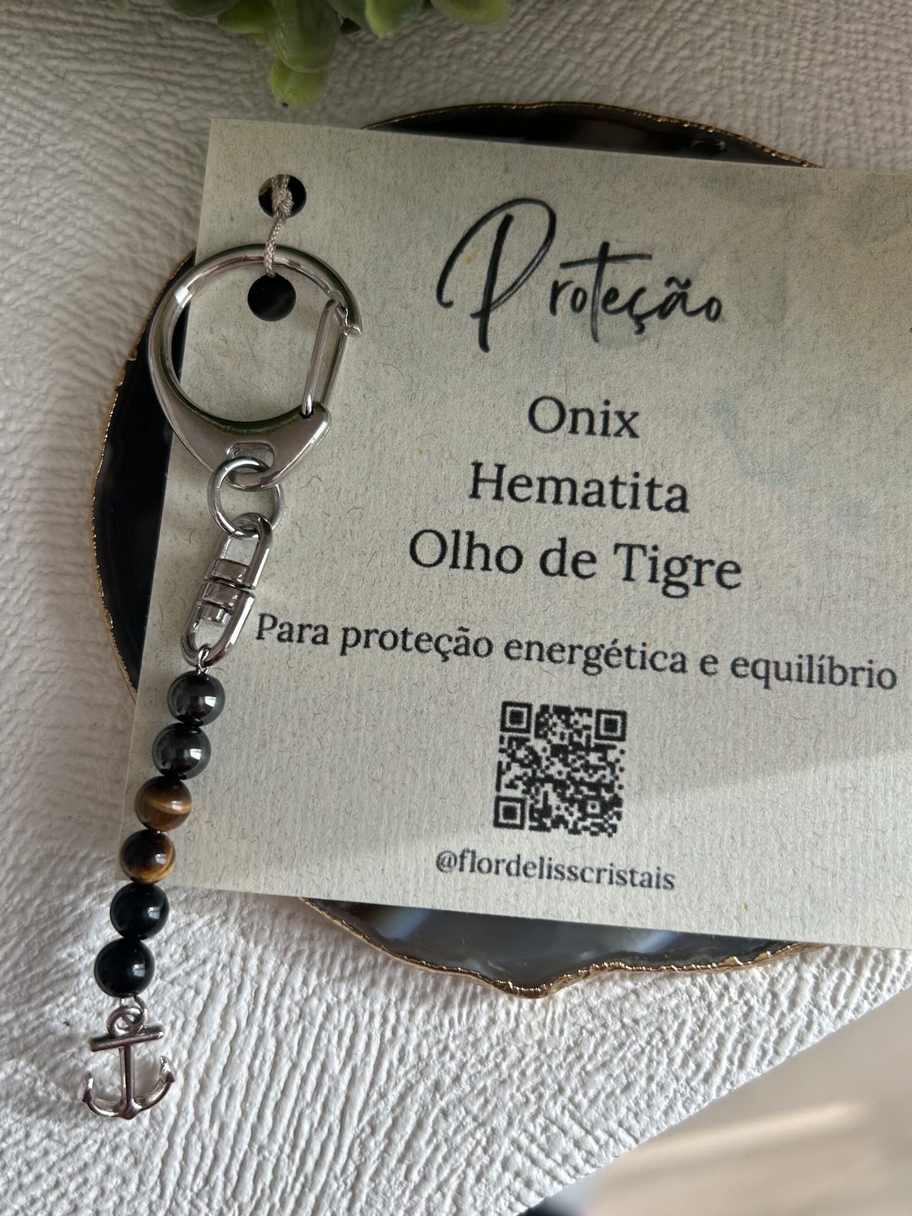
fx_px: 913
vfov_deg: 67.3
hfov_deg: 53.1
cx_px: 456
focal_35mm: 26
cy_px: 608
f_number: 1.5
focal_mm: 5.7
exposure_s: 1/235
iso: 40
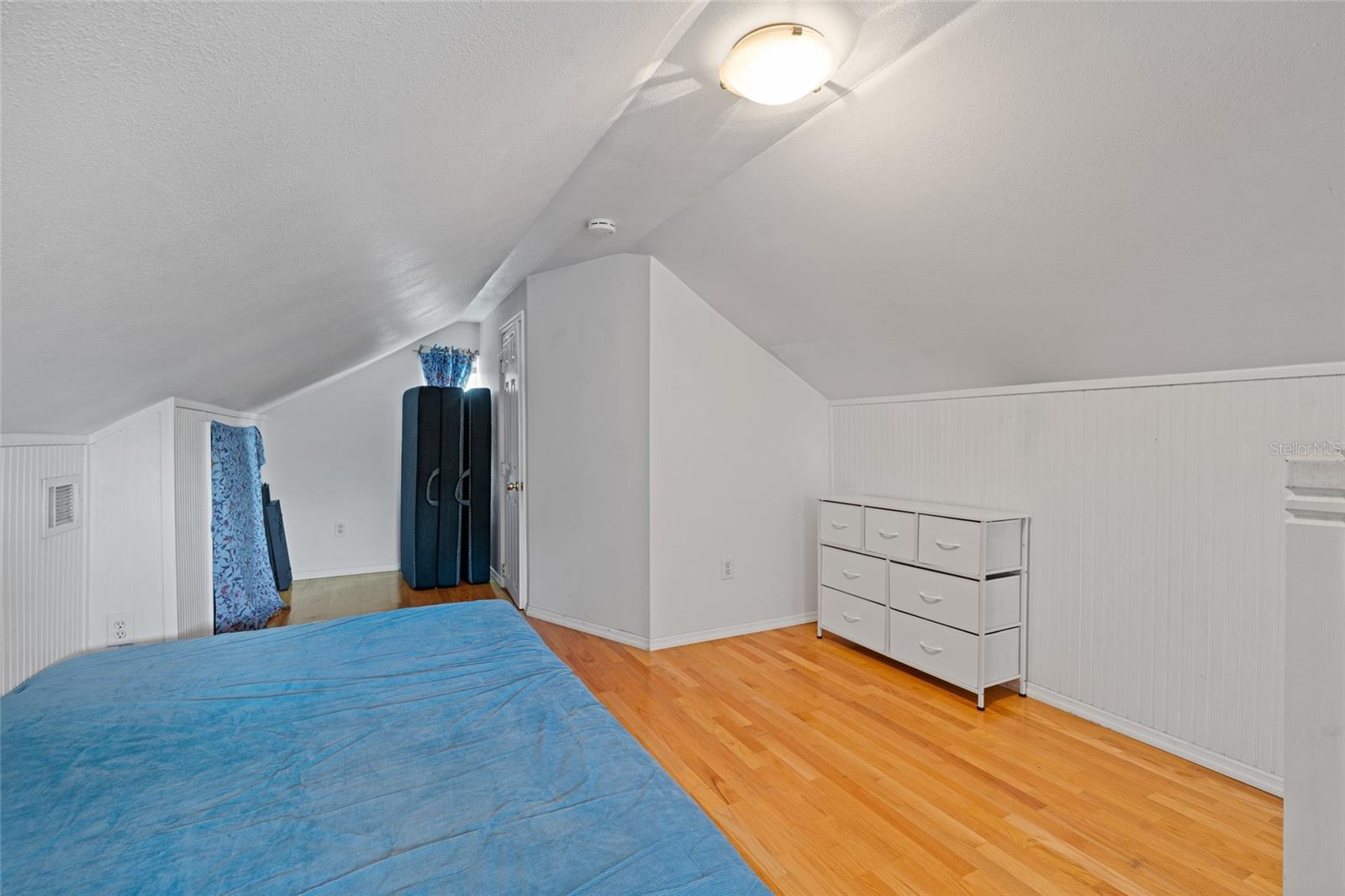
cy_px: 448
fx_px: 598
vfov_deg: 73.7
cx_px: 672
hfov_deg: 96.7
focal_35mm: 16
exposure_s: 4
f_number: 9
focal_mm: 16
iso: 250
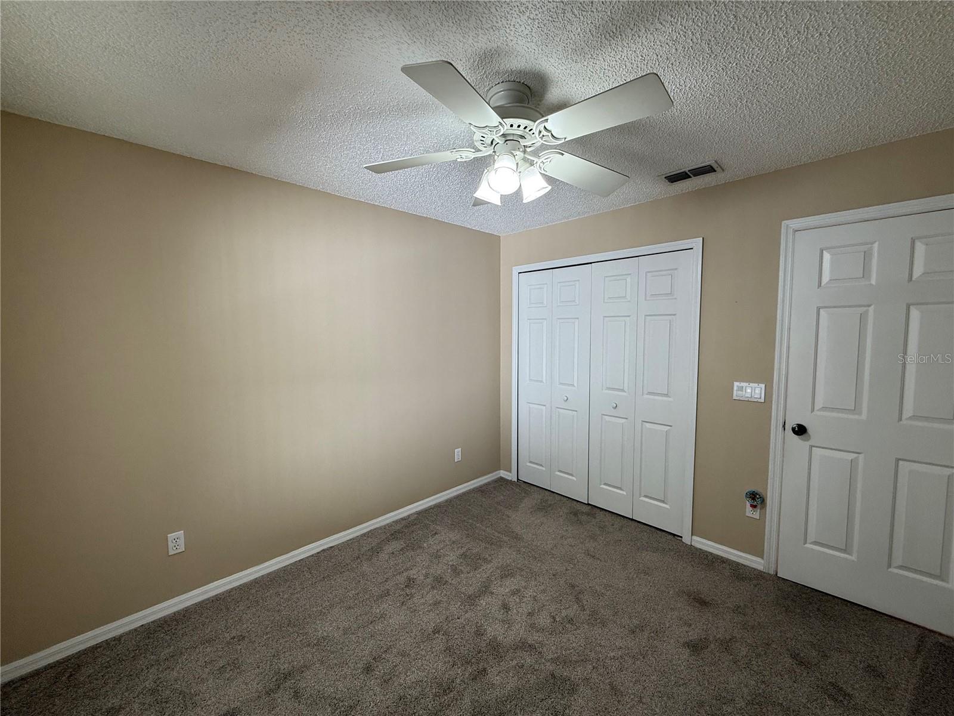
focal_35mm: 14
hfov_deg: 102.1
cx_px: 477
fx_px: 386
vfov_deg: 85.7
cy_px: 358
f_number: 2.2
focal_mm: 2.22
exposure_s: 1/120
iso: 160
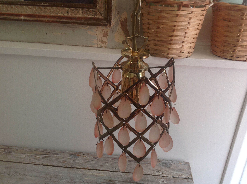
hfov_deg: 51.4
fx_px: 256
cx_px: 126
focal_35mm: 36
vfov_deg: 39.6
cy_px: 90
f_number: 2.4
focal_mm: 4.28
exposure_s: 1/20
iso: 50
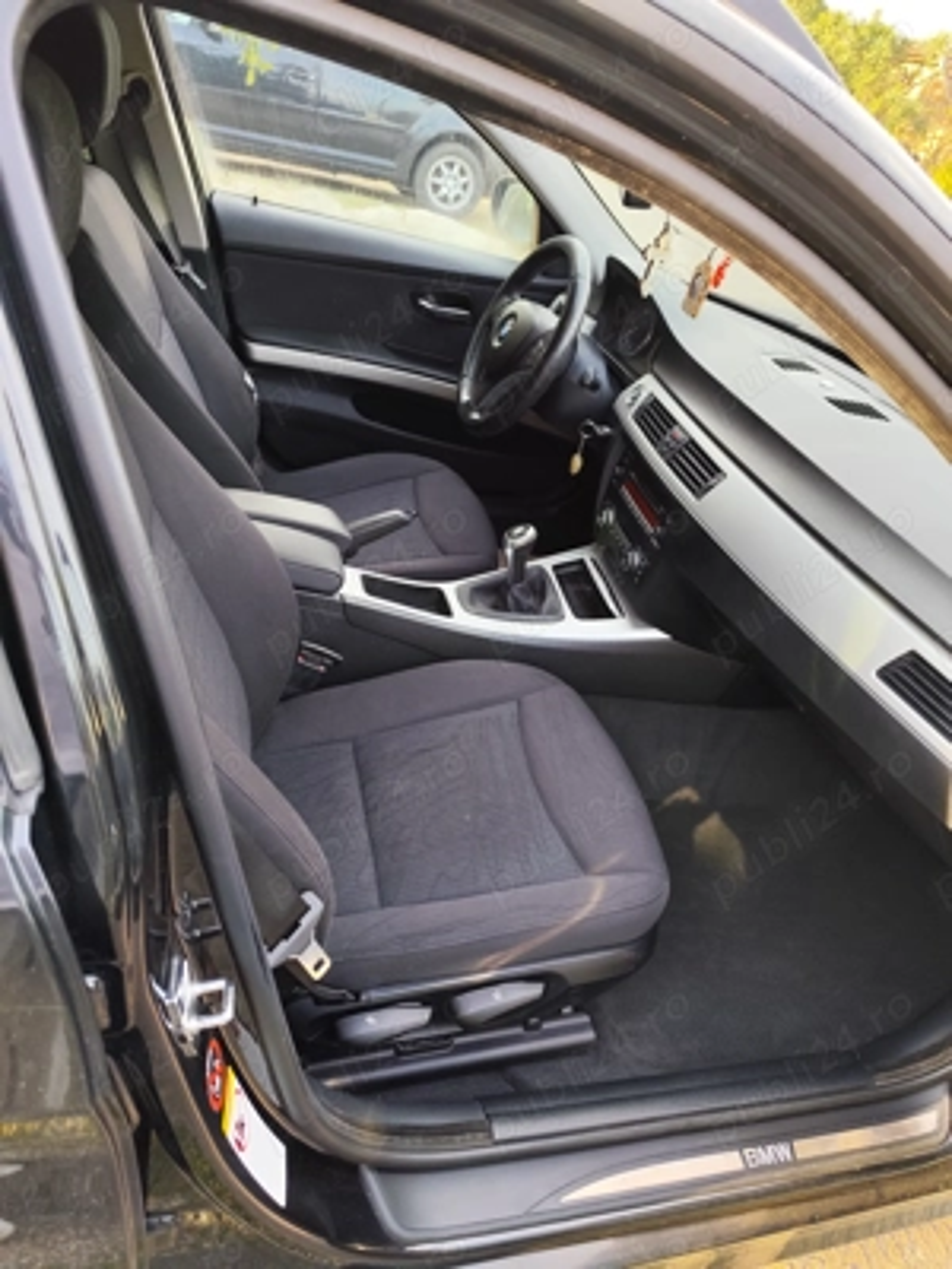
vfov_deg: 73.9
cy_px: 634
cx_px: 476
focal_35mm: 23
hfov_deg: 58.9
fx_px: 843
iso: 100
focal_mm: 6.14
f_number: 1.65
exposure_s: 1/100
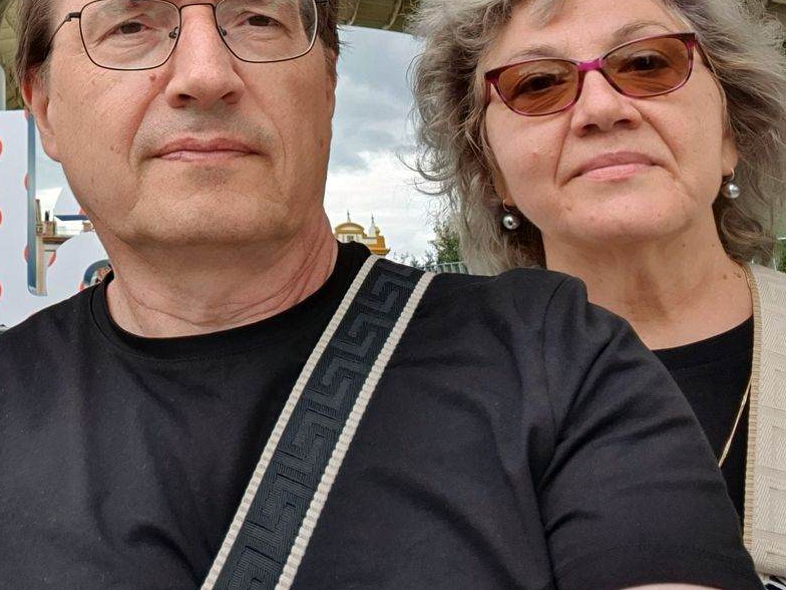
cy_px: 1
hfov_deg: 34.3
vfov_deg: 27.0
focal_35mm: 51
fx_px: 1158
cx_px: 9
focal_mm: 3.3
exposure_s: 1/326
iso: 50
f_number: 1.9
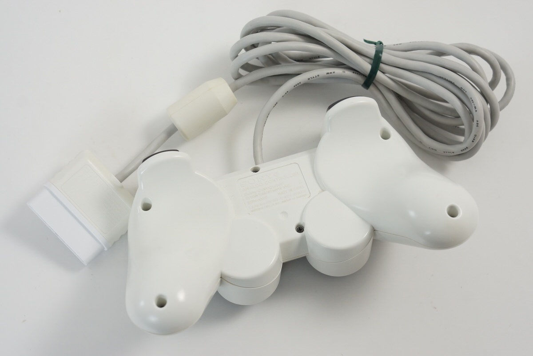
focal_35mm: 75
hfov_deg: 27.0
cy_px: 178
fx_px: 1110
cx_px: 266
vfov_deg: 18.2
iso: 640
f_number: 6.3
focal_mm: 50
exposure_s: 1/80
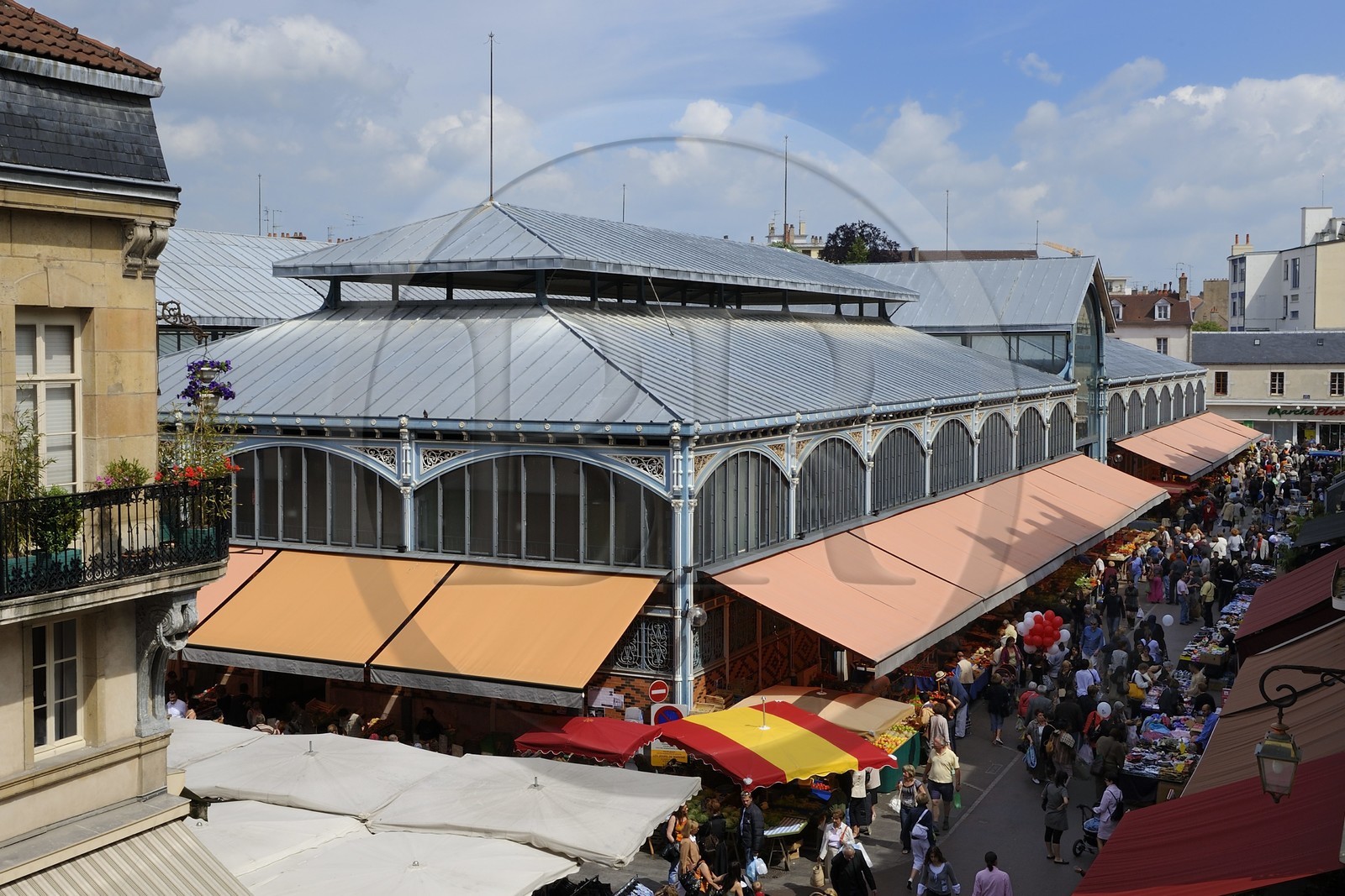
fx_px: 1196
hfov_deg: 58.7
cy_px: 448
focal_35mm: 32
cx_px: 672
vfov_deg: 41.1
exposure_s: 1/160
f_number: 14
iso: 200
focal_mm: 32
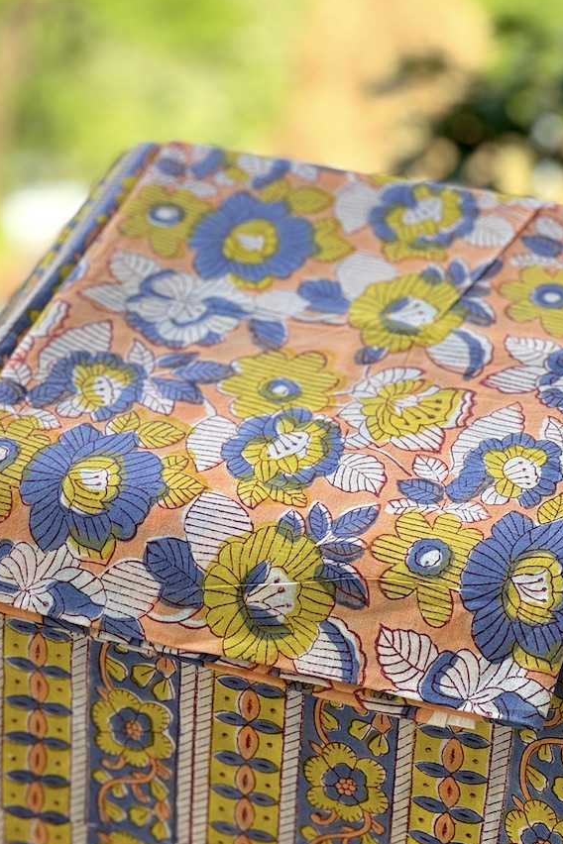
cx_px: 164
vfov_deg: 19.1
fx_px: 2510
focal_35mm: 107
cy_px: 543
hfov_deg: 12.8
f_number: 2.8
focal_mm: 9
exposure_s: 1/99
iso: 32
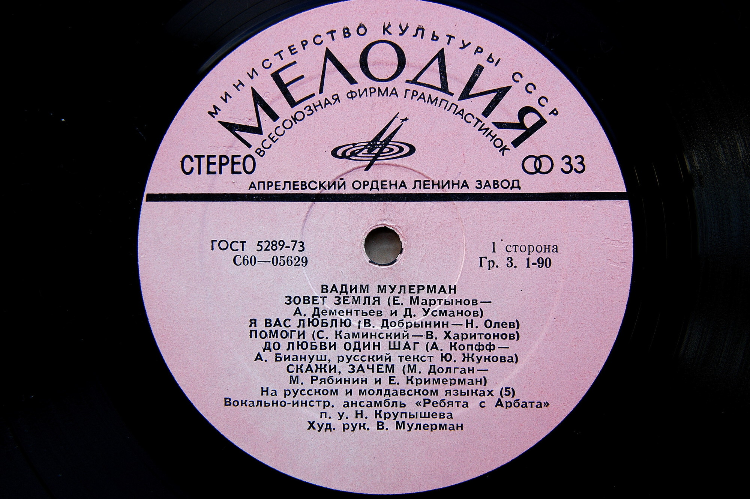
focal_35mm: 52
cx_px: 375
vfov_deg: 25.7
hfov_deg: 37.9
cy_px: 250
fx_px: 1093
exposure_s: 1/125
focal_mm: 35
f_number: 5.6
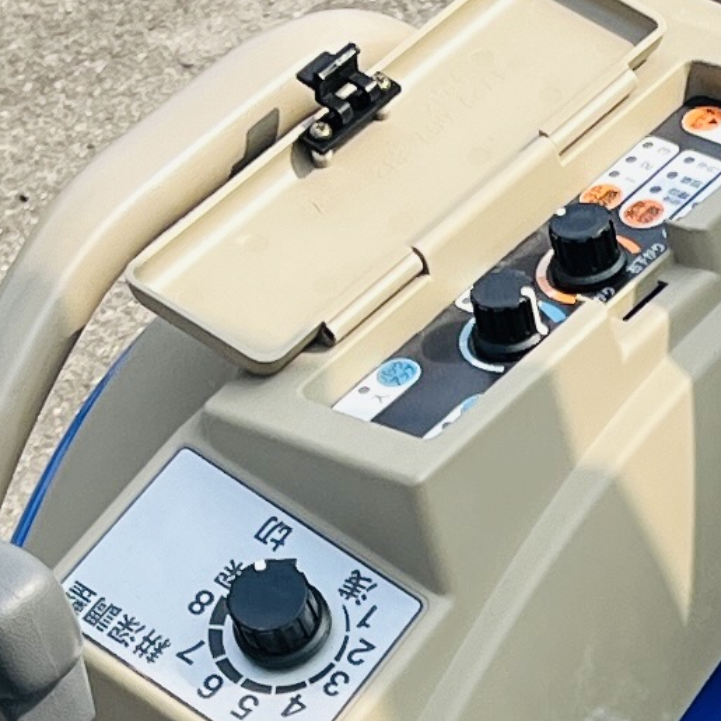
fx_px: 4242
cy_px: 1343
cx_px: 942
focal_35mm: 180
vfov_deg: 9.2
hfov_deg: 9.5
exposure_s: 1/1600
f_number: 1.6
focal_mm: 5.1
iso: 50
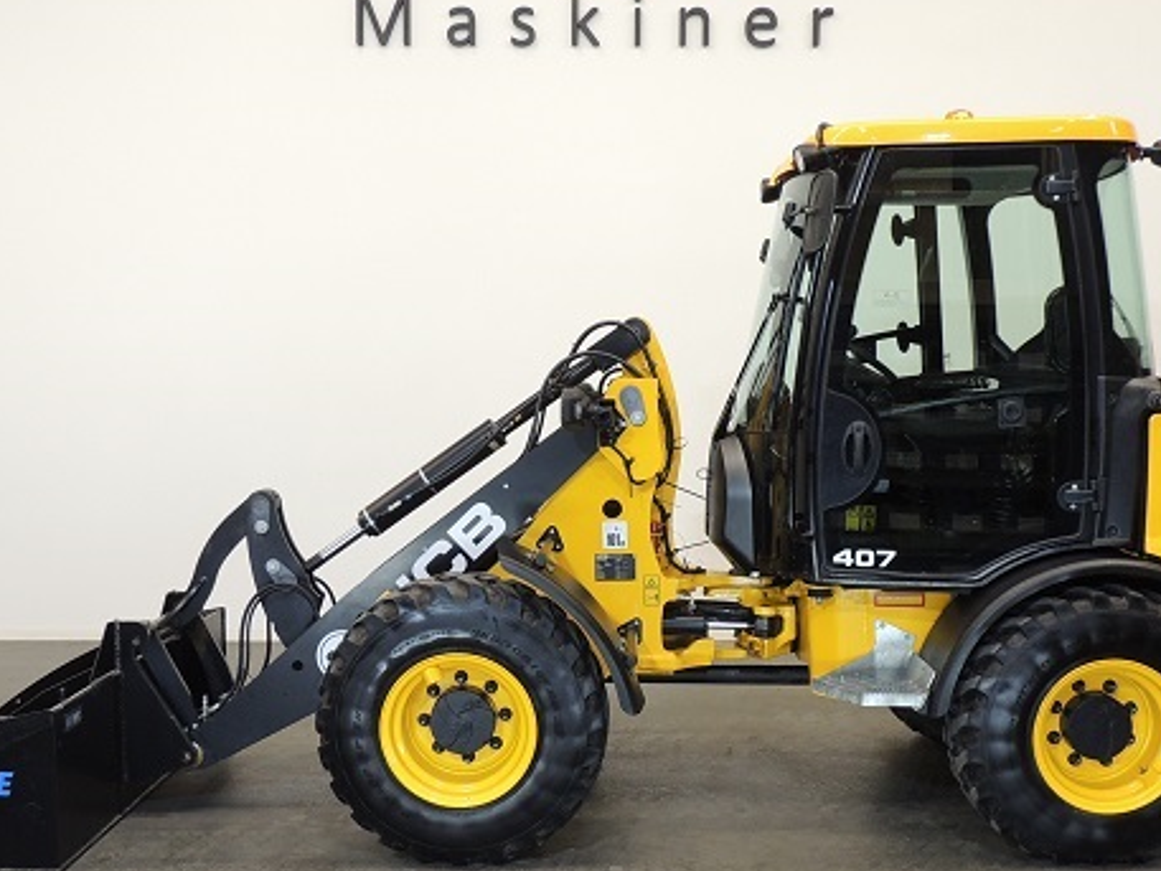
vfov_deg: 34.3
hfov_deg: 44.8
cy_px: 482
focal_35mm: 42
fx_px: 1409
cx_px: 594
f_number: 3
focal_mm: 4.3
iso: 125
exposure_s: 1/30
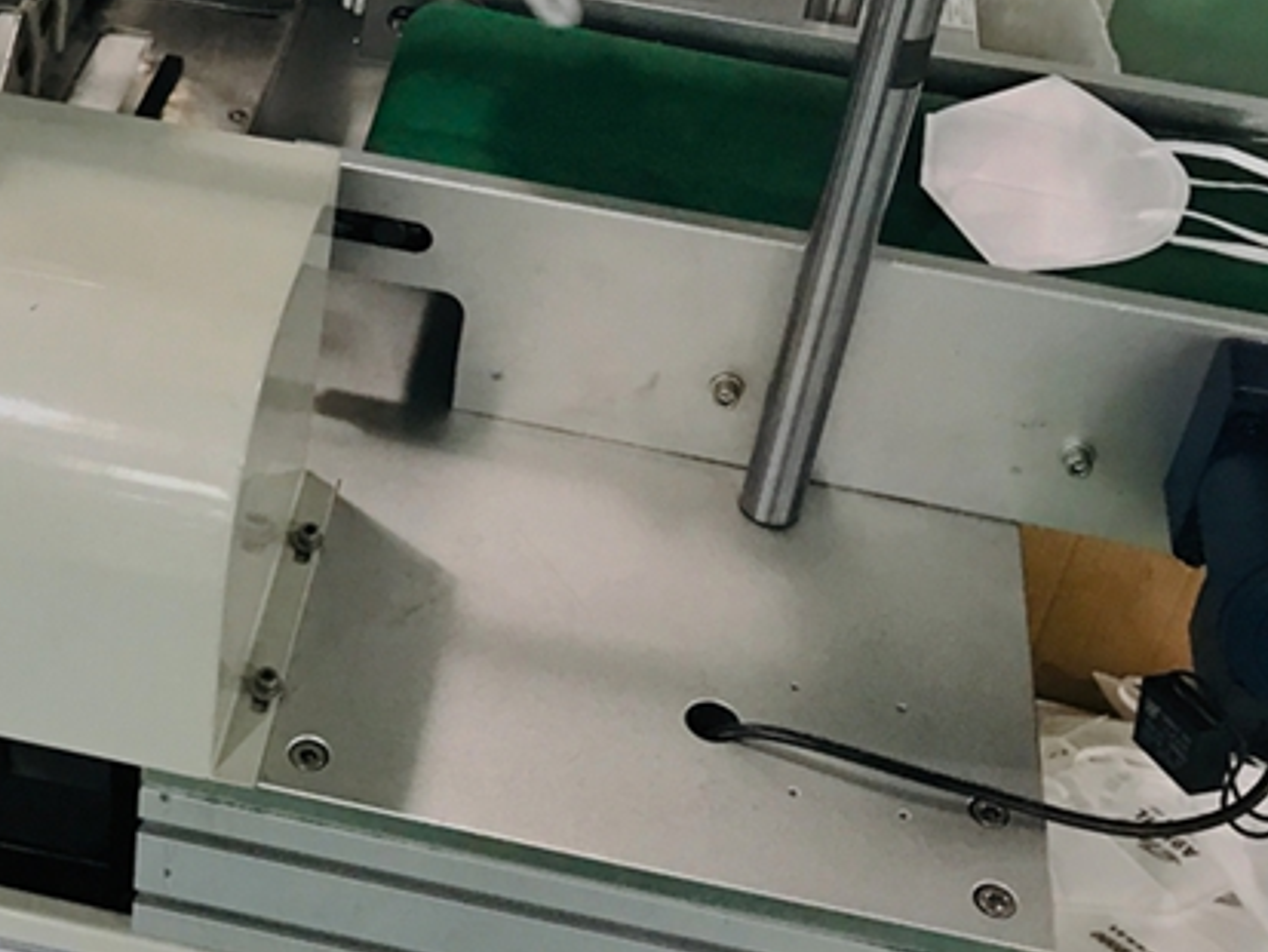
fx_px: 2235
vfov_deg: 23.8
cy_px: 258
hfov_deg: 30.8
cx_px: 238
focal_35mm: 61
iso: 100
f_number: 1.8
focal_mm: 3.99
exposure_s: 1/14
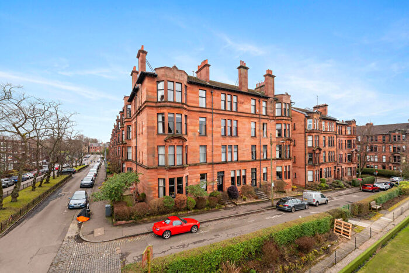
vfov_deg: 81.2
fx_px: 159
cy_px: 136
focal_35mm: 14
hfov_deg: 104.2
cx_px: 204
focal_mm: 14
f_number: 8
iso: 640
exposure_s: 1/320
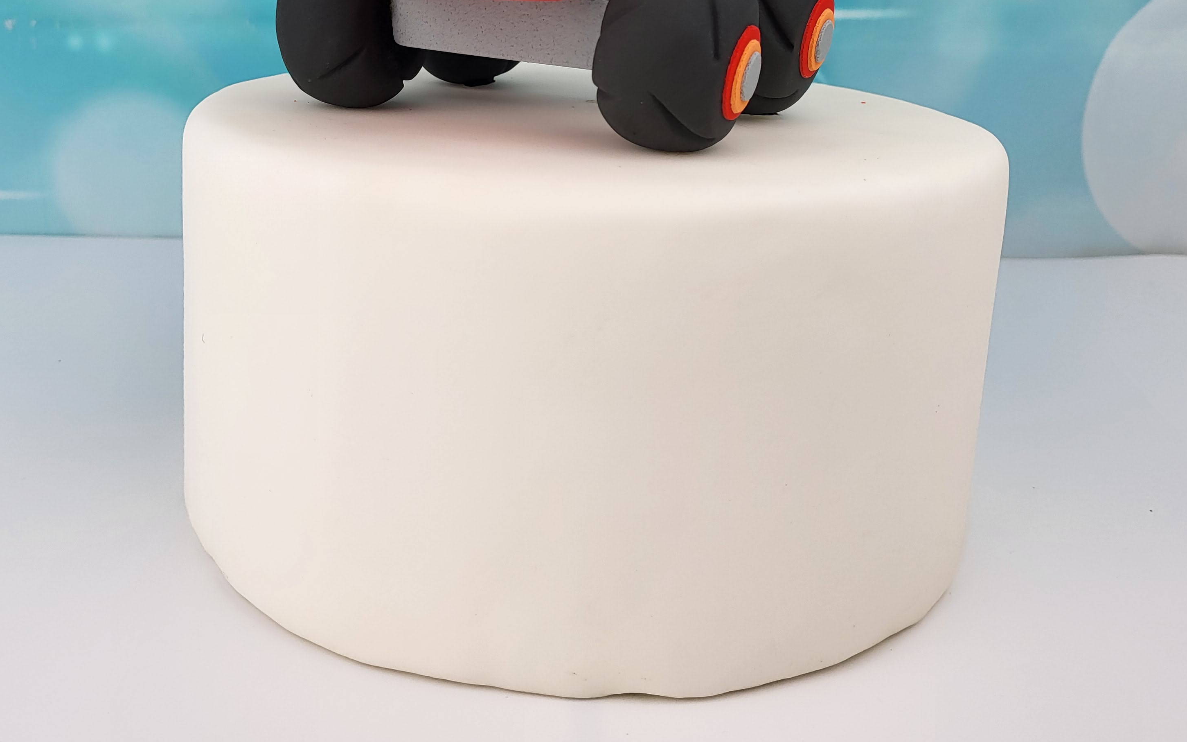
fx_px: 1229
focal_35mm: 38
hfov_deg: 51.4
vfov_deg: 32.7
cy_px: 160
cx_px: 516
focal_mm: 5.4
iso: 40
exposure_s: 1/169
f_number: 1.8
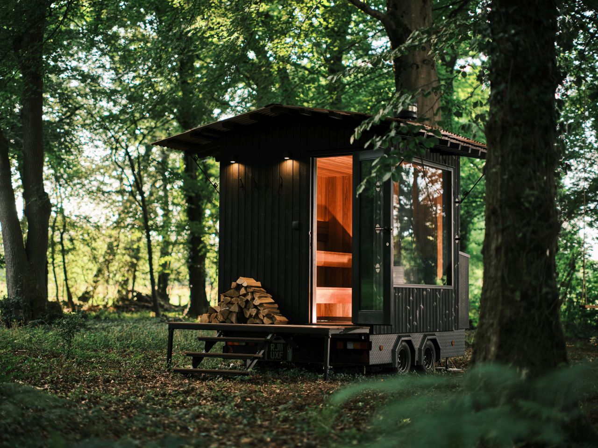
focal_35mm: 63
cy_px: 224
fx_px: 1088
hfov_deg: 30.7
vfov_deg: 23.3
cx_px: 299
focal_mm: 80
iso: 500
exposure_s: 1/250
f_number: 1.7
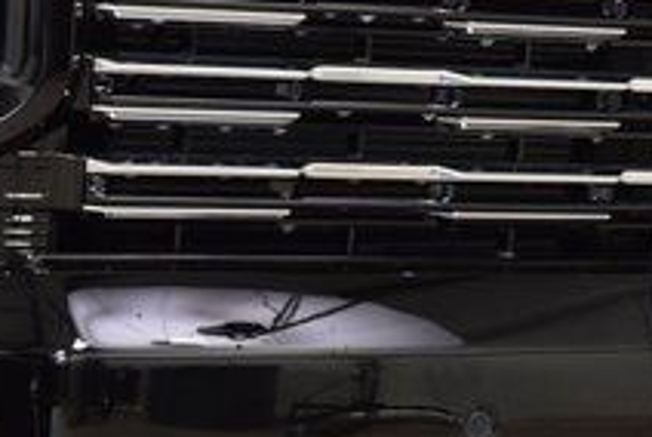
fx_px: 3119
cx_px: 372
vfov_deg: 8.0
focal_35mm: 172
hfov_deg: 11.9
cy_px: 337
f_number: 5
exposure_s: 1/60
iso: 1600
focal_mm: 38
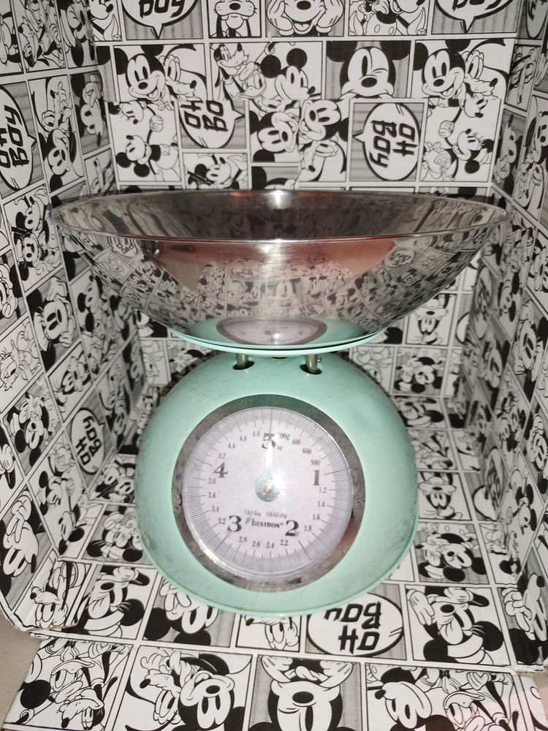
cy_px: 366
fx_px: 549
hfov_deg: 53.1
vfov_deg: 67.3
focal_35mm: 26
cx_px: 274
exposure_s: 1/25
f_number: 1.79
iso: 1522
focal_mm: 4.74
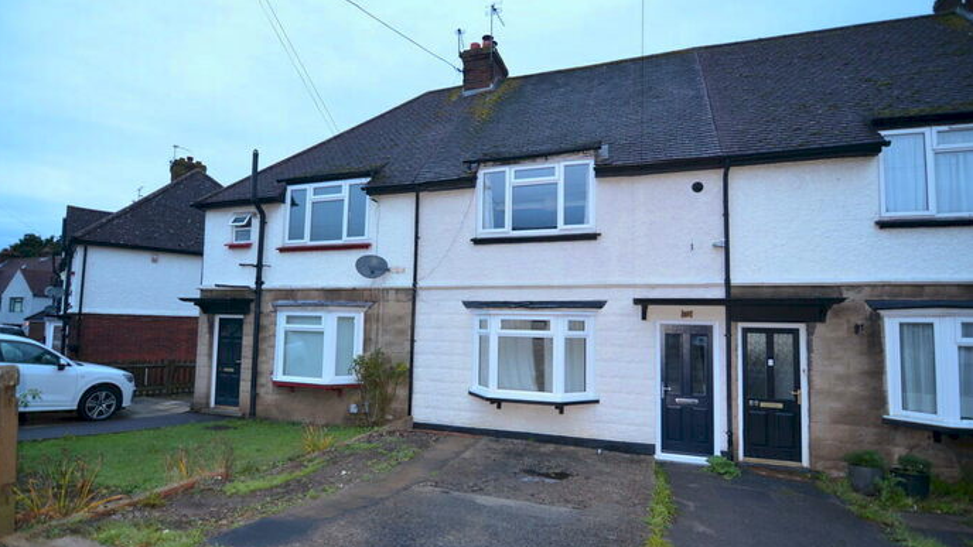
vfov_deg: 62.2
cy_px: 302
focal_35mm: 18
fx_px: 452
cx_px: 479
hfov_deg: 94.2
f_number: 2.8
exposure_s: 1/60
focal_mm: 11
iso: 900
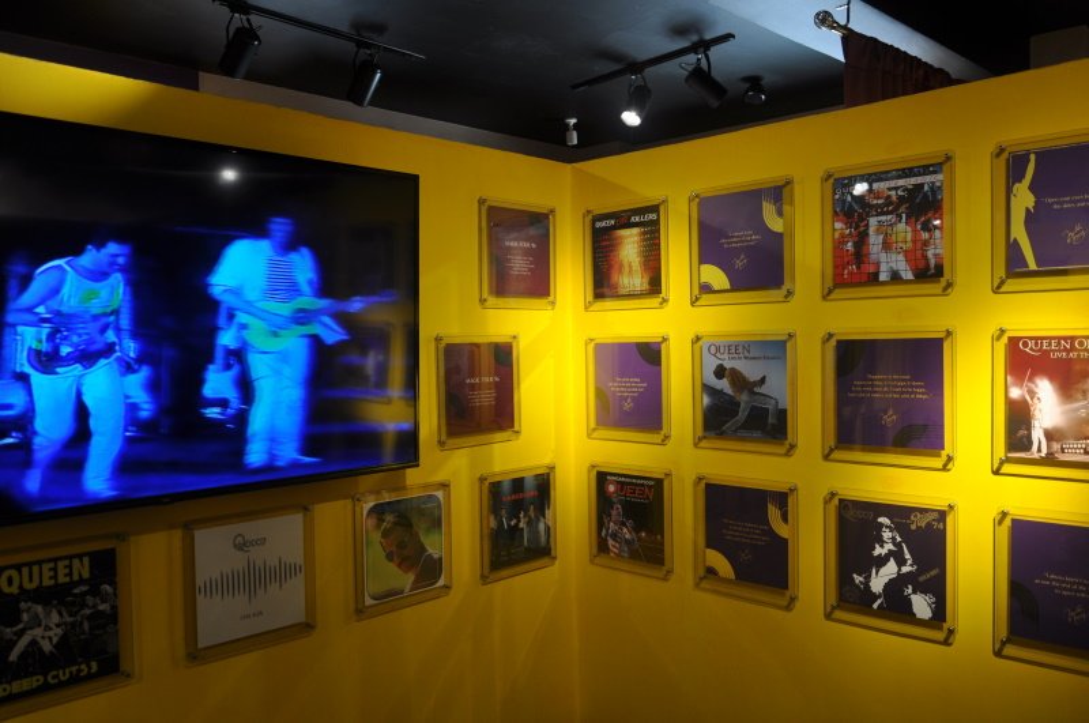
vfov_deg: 47.8
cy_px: 362
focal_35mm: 27
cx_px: 544
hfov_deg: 67.5
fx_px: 816
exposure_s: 1/30
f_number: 3.5
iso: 200
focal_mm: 18
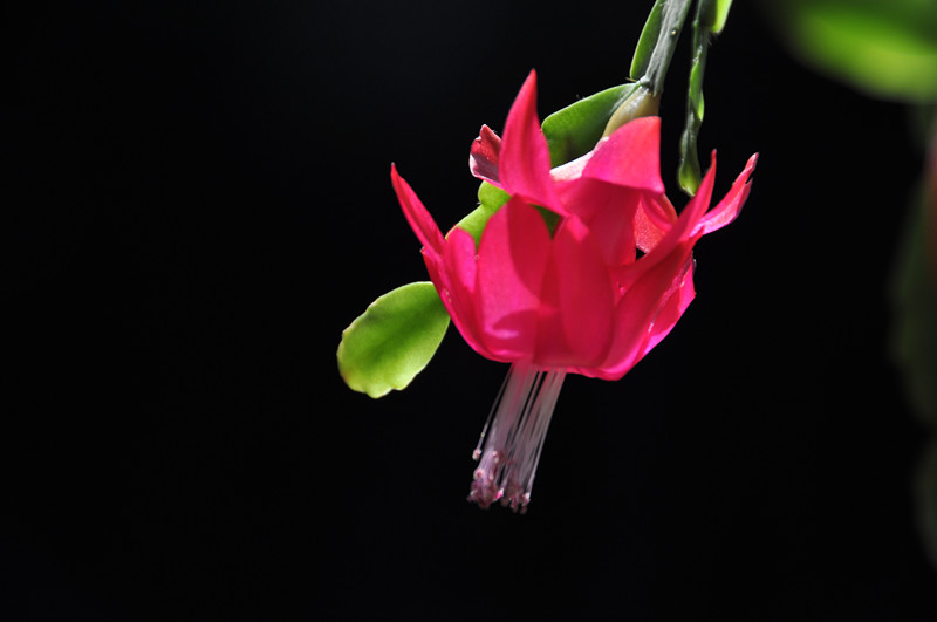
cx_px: 468
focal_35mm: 300
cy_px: 311
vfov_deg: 4.6
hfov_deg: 6.9
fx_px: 7797
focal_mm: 200
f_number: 9
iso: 200
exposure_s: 1/160
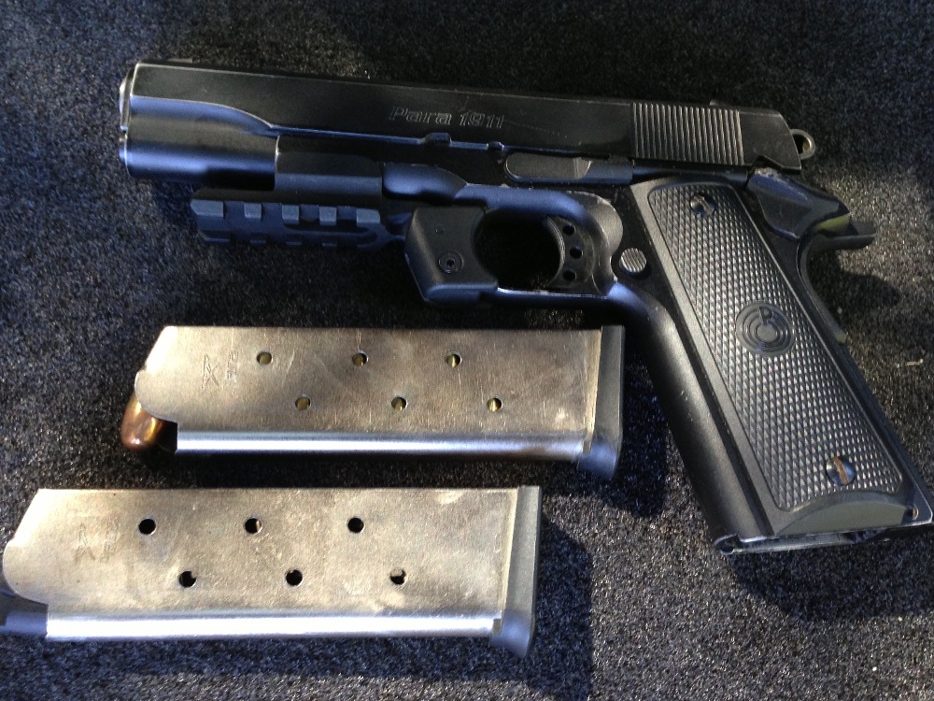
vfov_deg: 40.7
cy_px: 350
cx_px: 444
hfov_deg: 52.6
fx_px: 944
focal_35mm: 35
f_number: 2.4
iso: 125
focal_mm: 4.13
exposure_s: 1/20
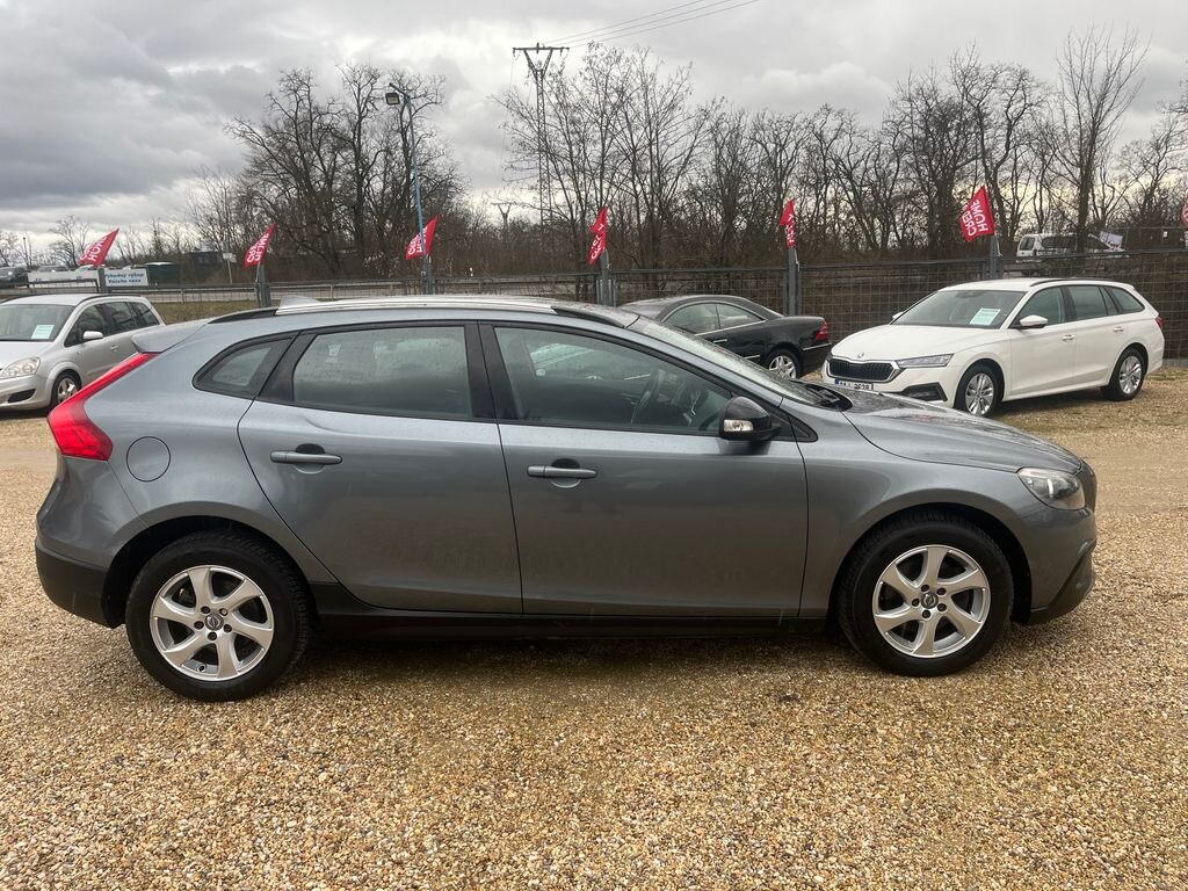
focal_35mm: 26
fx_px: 892
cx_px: 594
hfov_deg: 67.3
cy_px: 446
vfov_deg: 53.1
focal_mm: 5.1
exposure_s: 1/346
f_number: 1.6
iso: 50
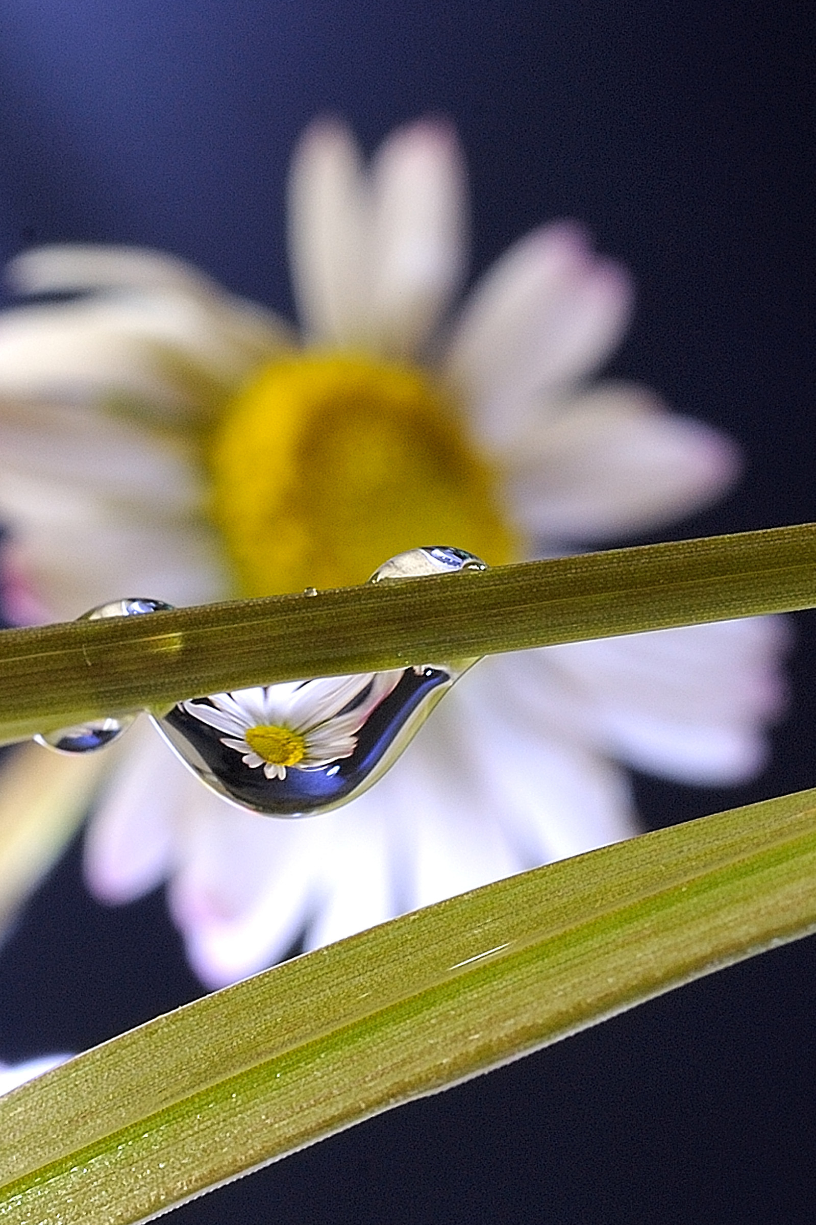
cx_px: 408
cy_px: 612
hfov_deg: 13.0
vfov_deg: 19.5
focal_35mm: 105
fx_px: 3571
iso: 200
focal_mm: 105
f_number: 11
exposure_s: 3
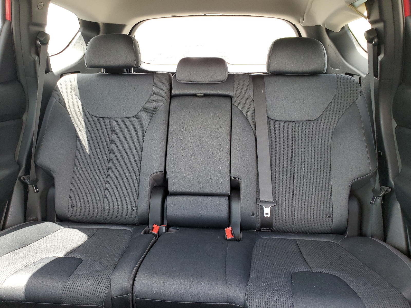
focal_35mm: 26
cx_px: 206
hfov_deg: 67.3
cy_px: 154
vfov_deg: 53.1
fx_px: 309
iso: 155
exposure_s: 1/60.2
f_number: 1.5
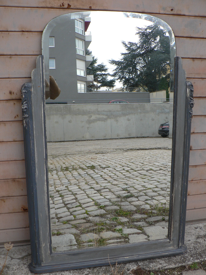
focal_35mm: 36
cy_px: 138
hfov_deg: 39.7
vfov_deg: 51.4
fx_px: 286
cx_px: 103
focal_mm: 6
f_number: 2.8
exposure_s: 1/250
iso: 80
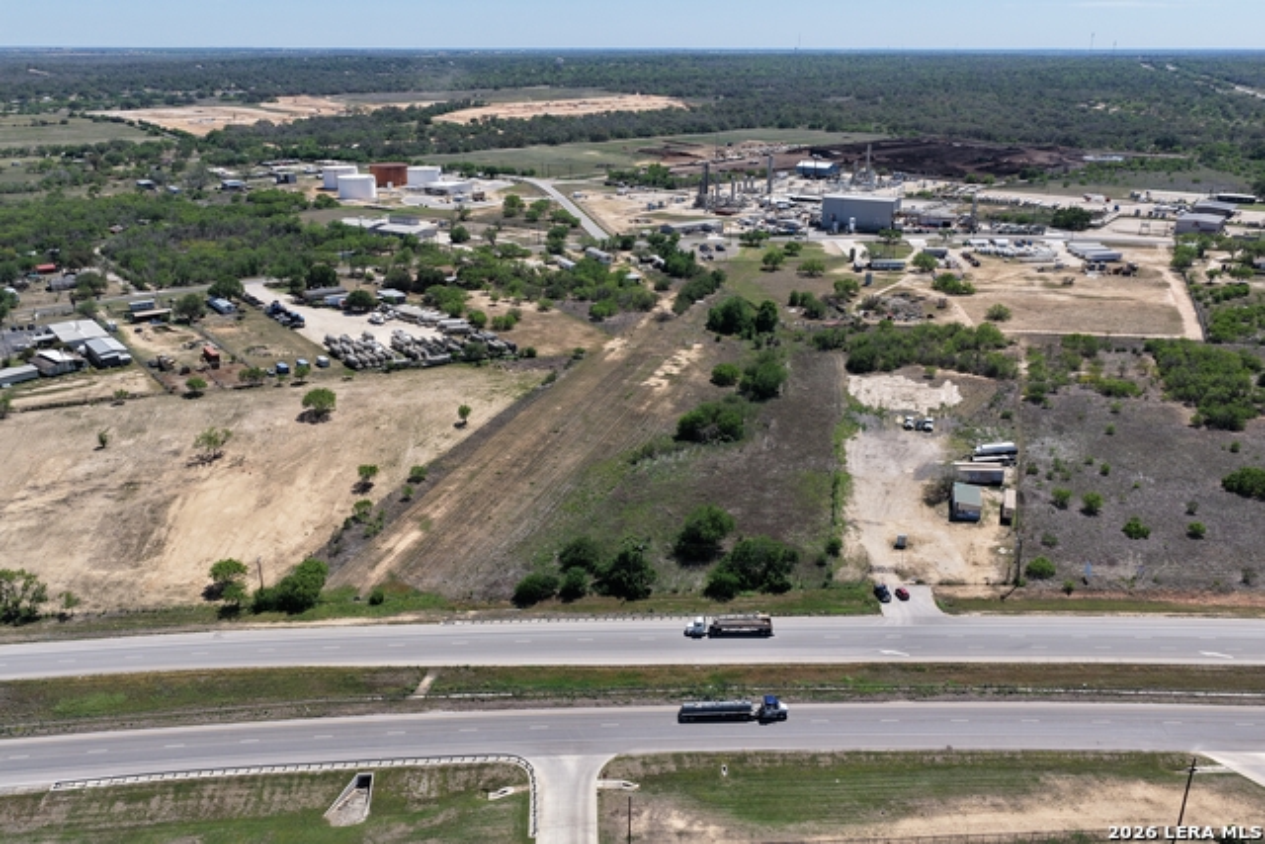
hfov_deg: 65.5
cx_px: 632
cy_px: 422
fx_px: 984
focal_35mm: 28
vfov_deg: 46.4
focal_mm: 14.45
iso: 160
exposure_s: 1/2000
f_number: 2.8
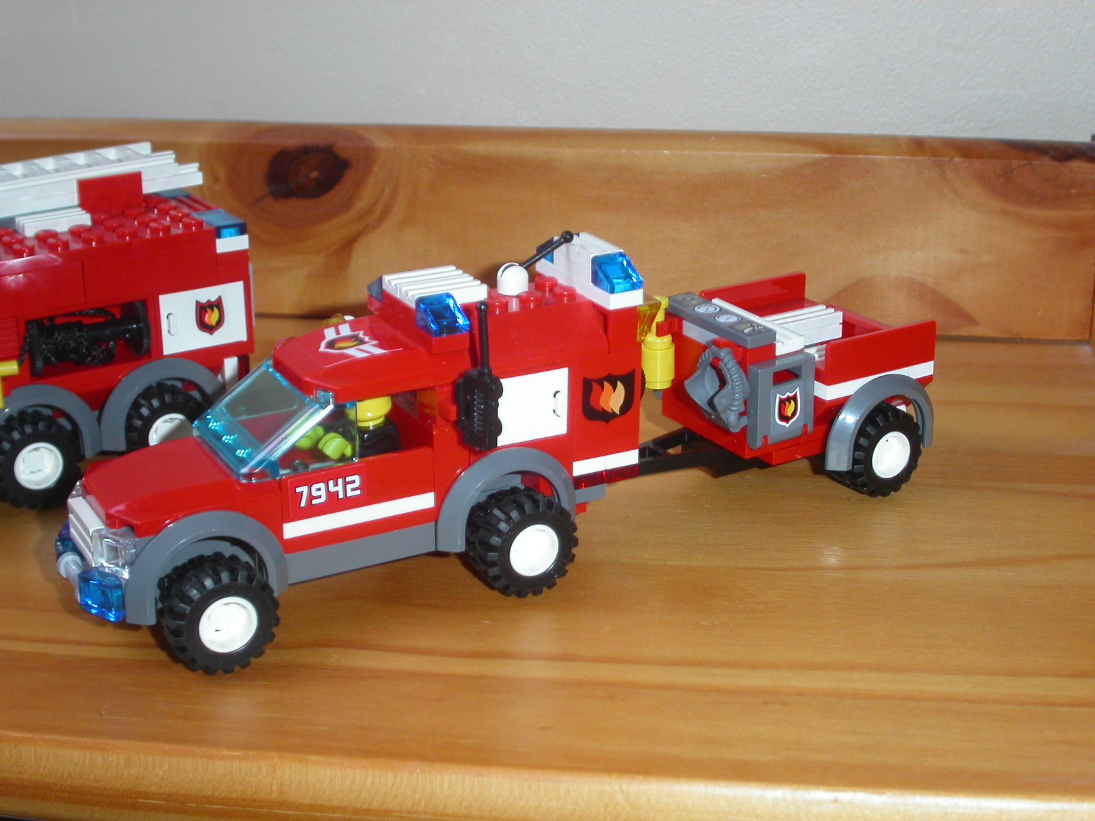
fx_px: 1740
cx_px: 548
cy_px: 410
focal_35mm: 55
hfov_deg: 34.9
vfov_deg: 26.6
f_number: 3.5
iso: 100
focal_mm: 11.3
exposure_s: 1/45
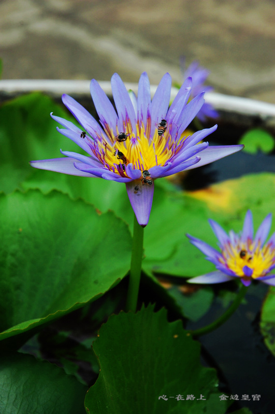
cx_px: 138
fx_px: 1207
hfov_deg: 13.0
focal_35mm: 105
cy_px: 207
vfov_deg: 19.5
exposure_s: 1/320
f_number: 8
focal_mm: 70
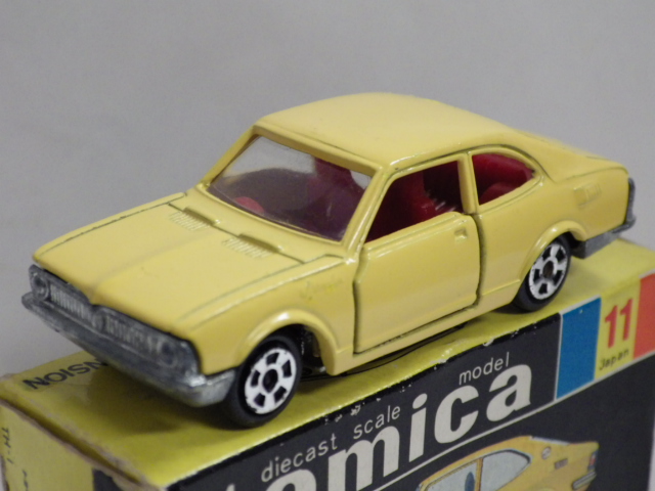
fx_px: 1646
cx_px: 328
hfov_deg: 22.5
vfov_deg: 17.0
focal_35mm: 87
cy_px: 246
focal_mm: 15.6
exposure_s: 1/60
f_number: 4.4
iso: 800
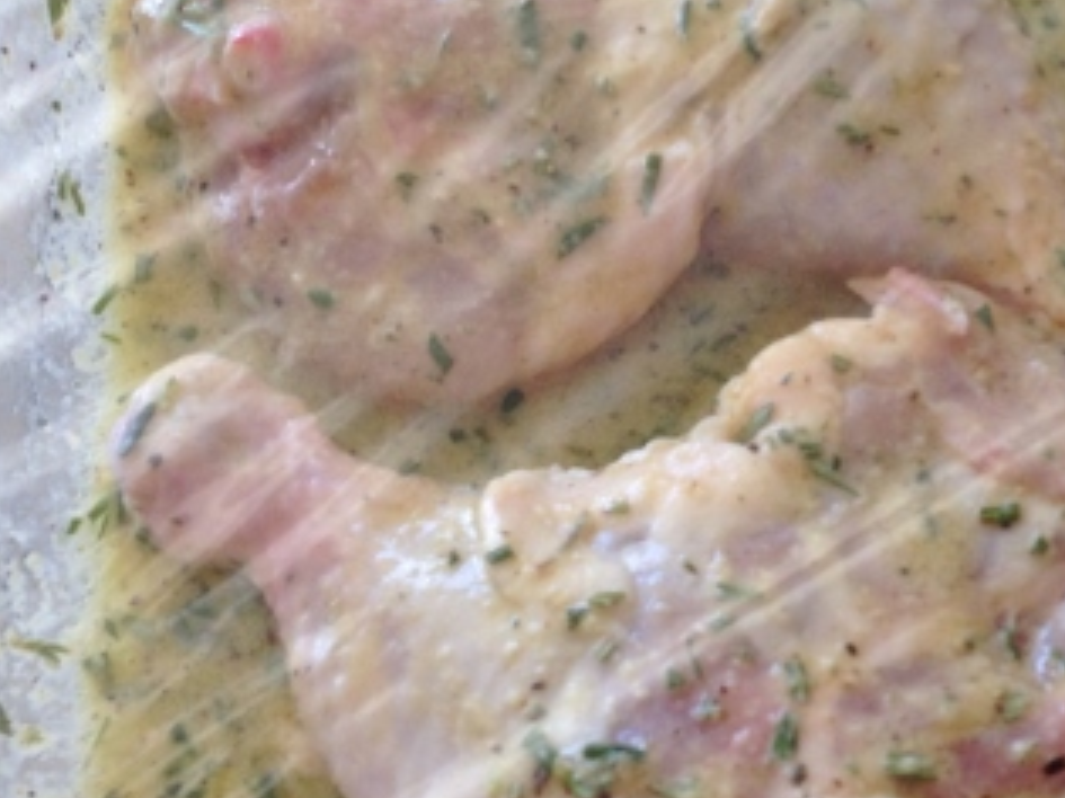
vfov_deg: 21.9
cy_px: 335
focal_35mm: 67
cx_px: 727
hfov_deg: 28.7
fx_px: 2061
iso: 64
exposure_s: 1/60
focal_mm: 4.12
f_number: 2.4
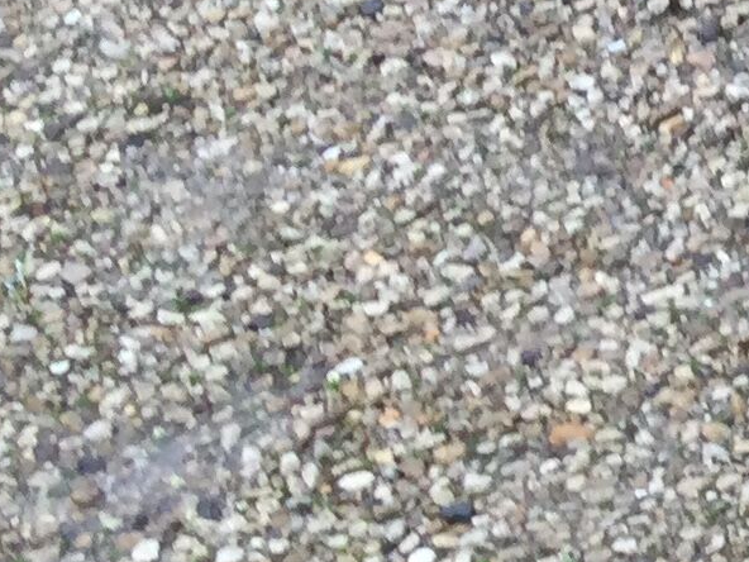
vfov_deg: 8.7
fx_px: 3700
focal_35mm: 171
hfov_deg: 10.1
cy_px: 178
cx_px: 1790
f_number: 2.4
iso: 40
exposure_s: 1/100
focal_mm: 3.3
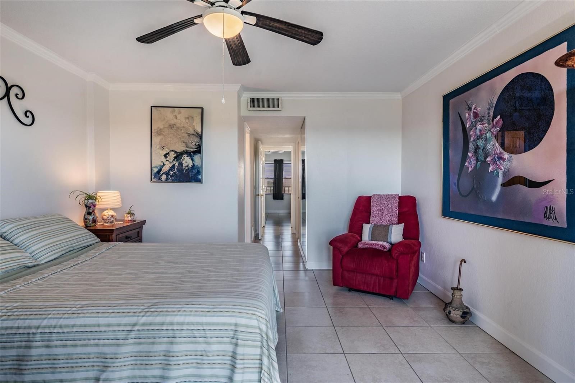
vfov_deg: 64.5
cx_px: 288
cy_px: 192
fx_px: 303
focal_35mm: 19
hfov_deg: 86.9
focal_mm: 19
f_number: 7.1
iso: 100
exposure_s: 1/5
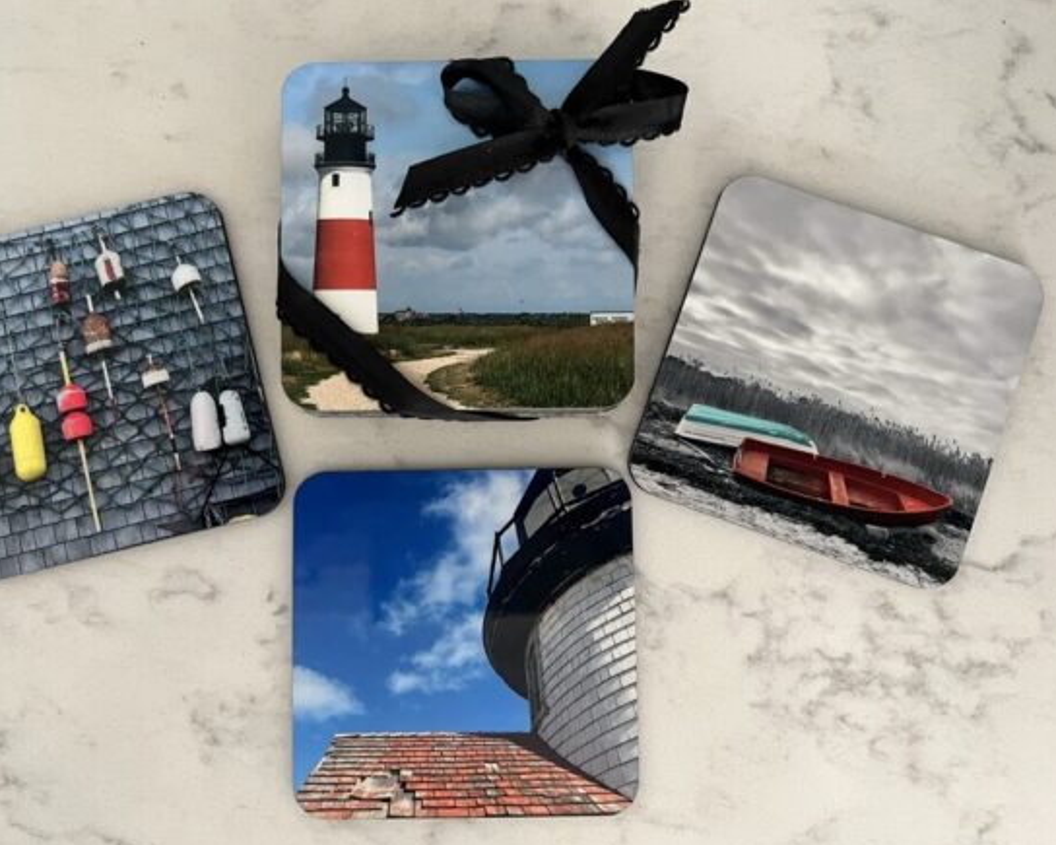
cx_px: 485
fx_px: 875
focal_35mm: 28
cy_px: 422
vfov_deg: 51.5
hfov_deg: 62.1
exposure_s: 1/60
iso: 320
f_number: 1.5
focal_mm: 5.7
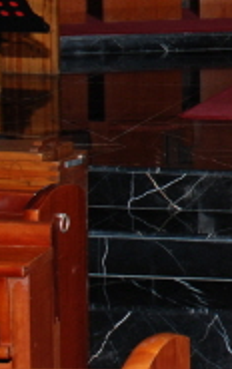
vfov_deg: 15.7
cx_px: 590
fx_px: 1322
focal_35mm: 131
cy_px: 19
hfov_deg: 8.9
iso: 200
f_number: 5.6
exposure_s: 1/60
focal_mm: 22
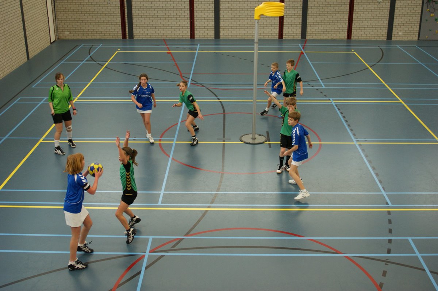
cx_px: 219
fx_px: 511
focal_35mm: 42
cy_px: 146
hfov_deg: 46.4
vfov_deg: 31.9
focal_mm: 28
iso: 400
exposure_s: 1/200
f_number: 2.8
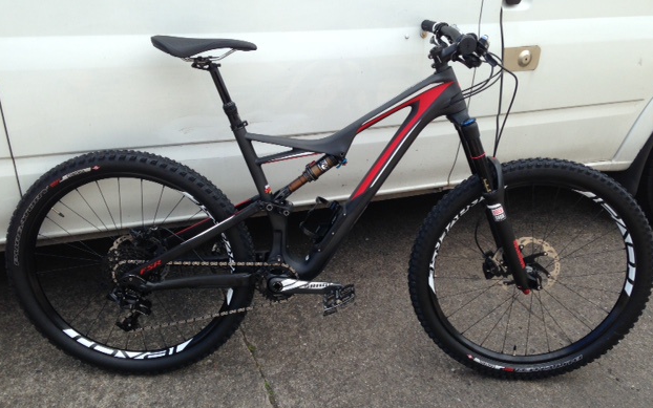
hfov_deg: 54.0
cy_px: 210
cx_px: 332
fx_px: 641
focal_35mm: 36
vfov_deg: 35.3
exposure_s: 1/516
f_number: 2.4
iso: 50
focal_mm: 4.12
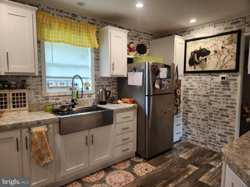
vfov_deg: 58.9
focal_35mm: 23
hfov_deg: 73.9
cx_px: 125
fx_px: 166
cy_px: 94
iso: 200
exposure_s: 1/120
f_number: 1.8
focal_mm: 5.4
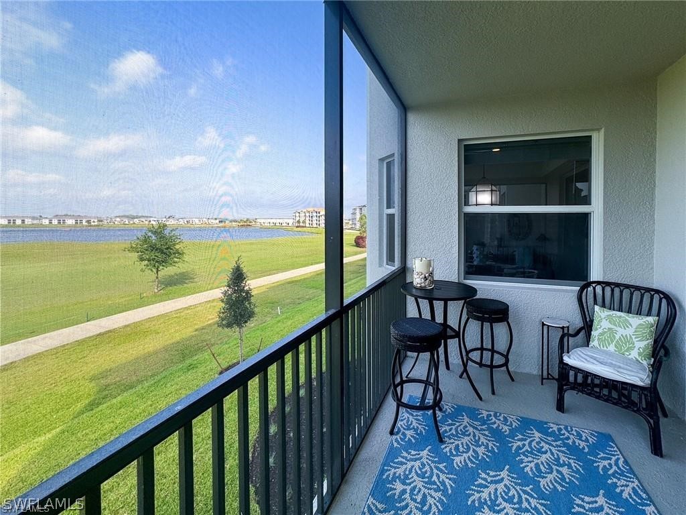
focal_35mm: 14
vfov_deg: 85.7
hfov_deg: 102.1
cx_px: 343
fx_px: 277
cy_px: 258
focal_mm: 2.22
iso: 40
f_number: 2.2
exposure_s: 1/460
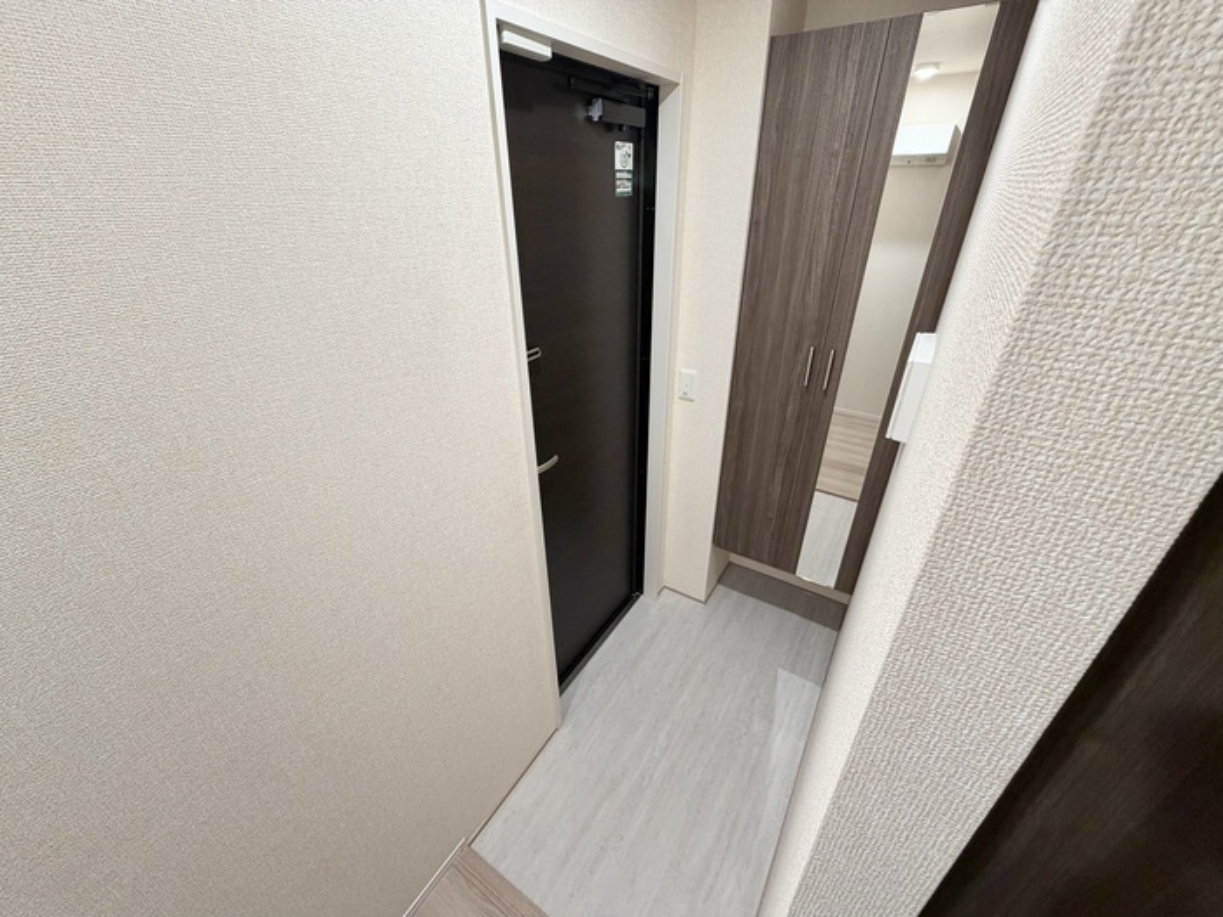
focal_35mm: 14
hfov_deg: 102.1
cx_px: 612
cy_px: 458
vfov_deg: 85.7
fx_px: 495
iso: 160
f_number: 2.2
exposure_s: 1/60
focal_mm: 2.22
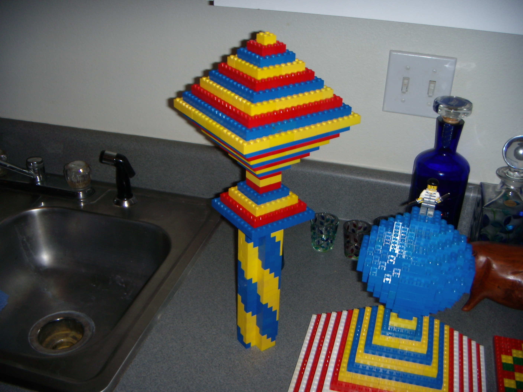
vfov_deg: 37.7
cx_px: 262
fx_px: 574
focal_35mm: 38
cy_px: 196
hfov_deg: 49.0
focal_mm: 6.4
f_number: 3.5
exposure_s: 1/60.2
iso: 64
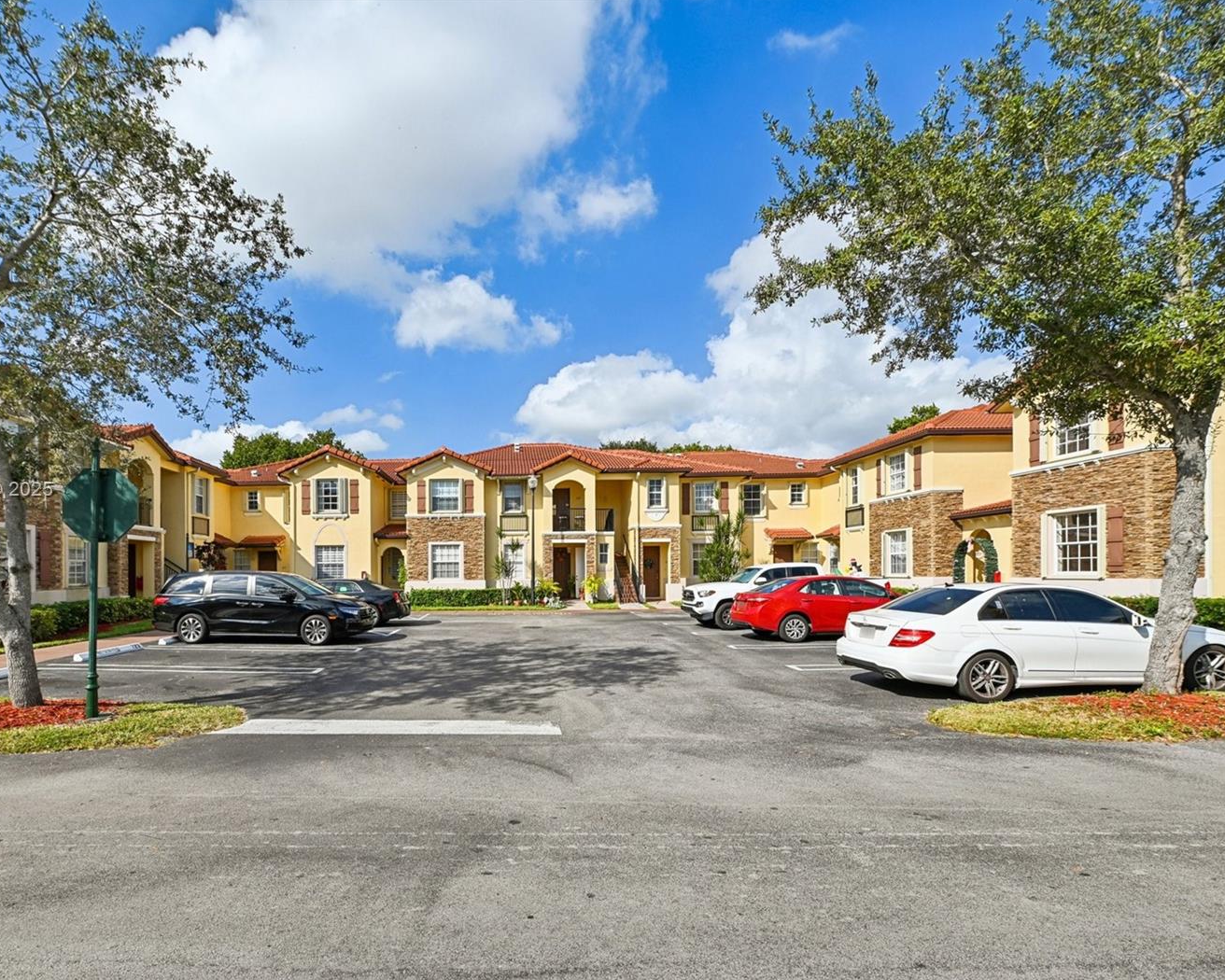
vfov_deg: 80.4
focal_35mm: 16
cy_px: 491
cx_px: 501
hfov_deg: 92.1
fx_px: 580
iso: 100
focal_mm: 14
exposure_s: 1/400
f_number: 8
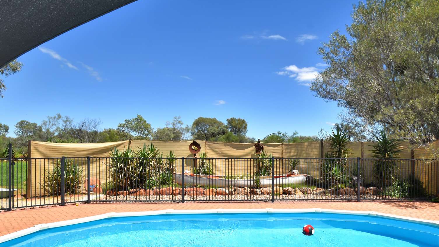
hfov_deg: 86.4
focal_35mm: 20
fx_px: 233
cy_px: 185
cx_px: 238
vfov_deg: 53.4
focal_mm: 10
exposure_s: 1/200
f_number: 13
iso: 100
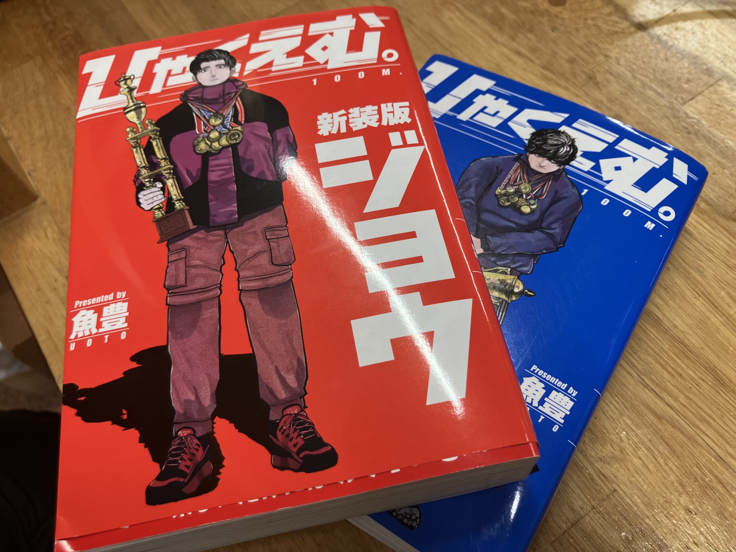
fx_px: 595
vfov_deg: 49.7
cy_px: 276
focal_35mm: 28
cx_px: 368
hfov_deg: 63.4
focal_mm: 3.99
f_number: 1.8
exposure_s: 1/120
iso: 80
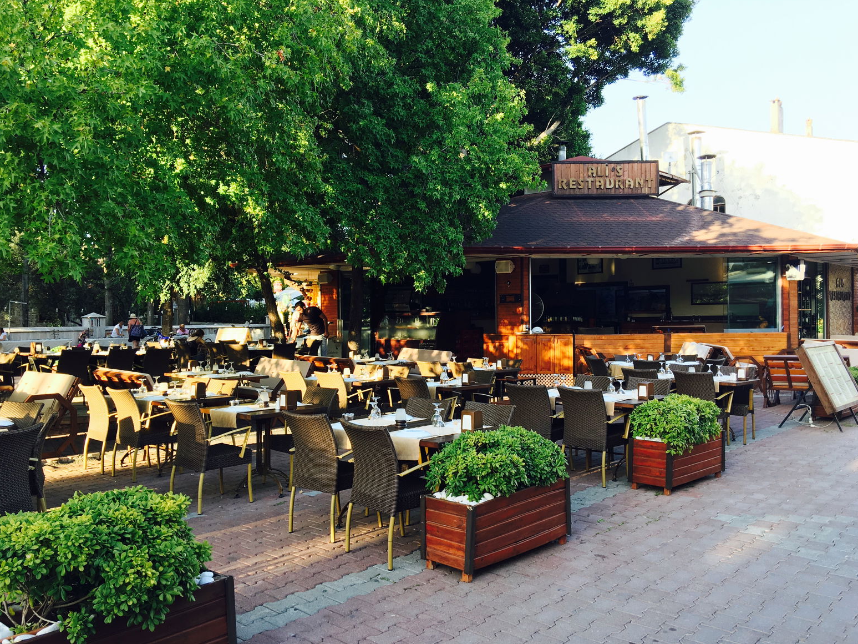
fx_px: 744
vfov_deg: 46.8
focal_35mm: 30
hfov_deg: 60.0
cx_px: 437
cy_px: 325
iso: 25
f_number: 2.2
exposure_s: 1/100
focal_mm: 4.15
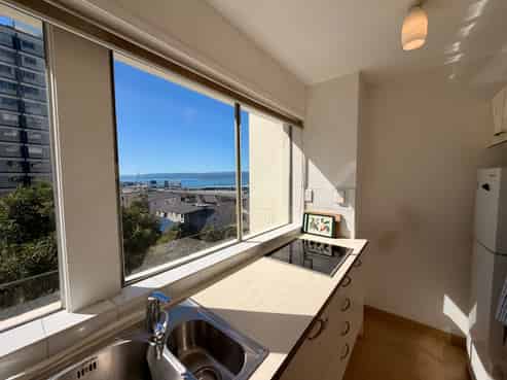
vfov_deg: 85.6
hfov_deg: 102.1
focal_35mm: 14
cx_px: 254
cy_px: 190
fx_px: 205
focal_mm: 2.22
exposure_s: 1/2976
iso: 25
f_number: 2.2
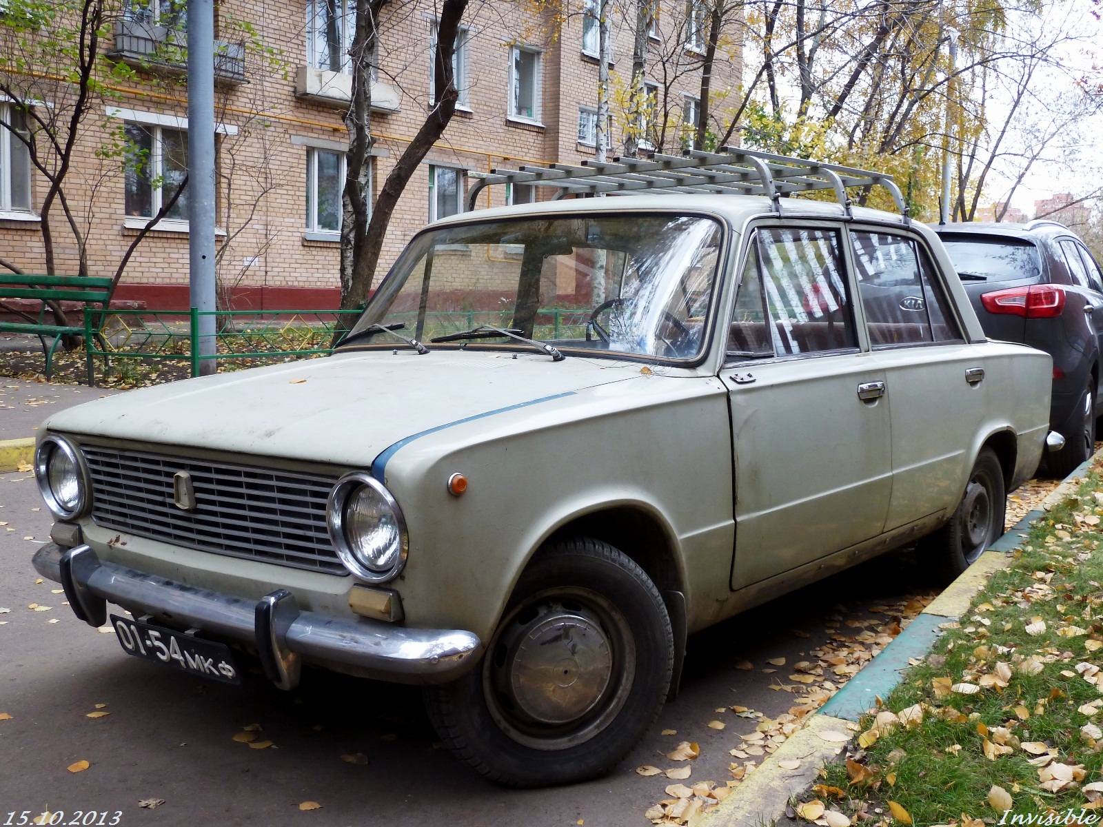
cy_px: 414
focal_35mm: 37
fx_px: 1179
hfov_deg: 50.1
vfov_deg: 38.7
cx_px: 552
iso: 125
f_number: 3.6
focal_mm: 6.1
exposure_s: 1/30
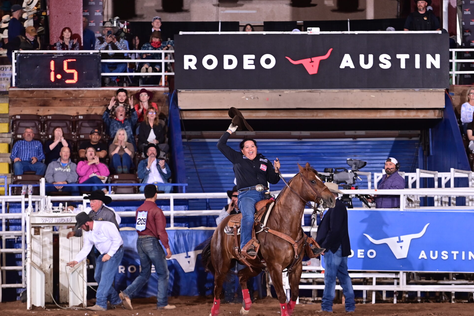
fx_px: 3686
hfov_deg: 7.4
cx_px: 244
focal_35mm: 280
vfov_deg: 4.9
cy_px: 168
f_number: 5.6
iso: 1000
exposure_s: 1/250
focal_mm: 175
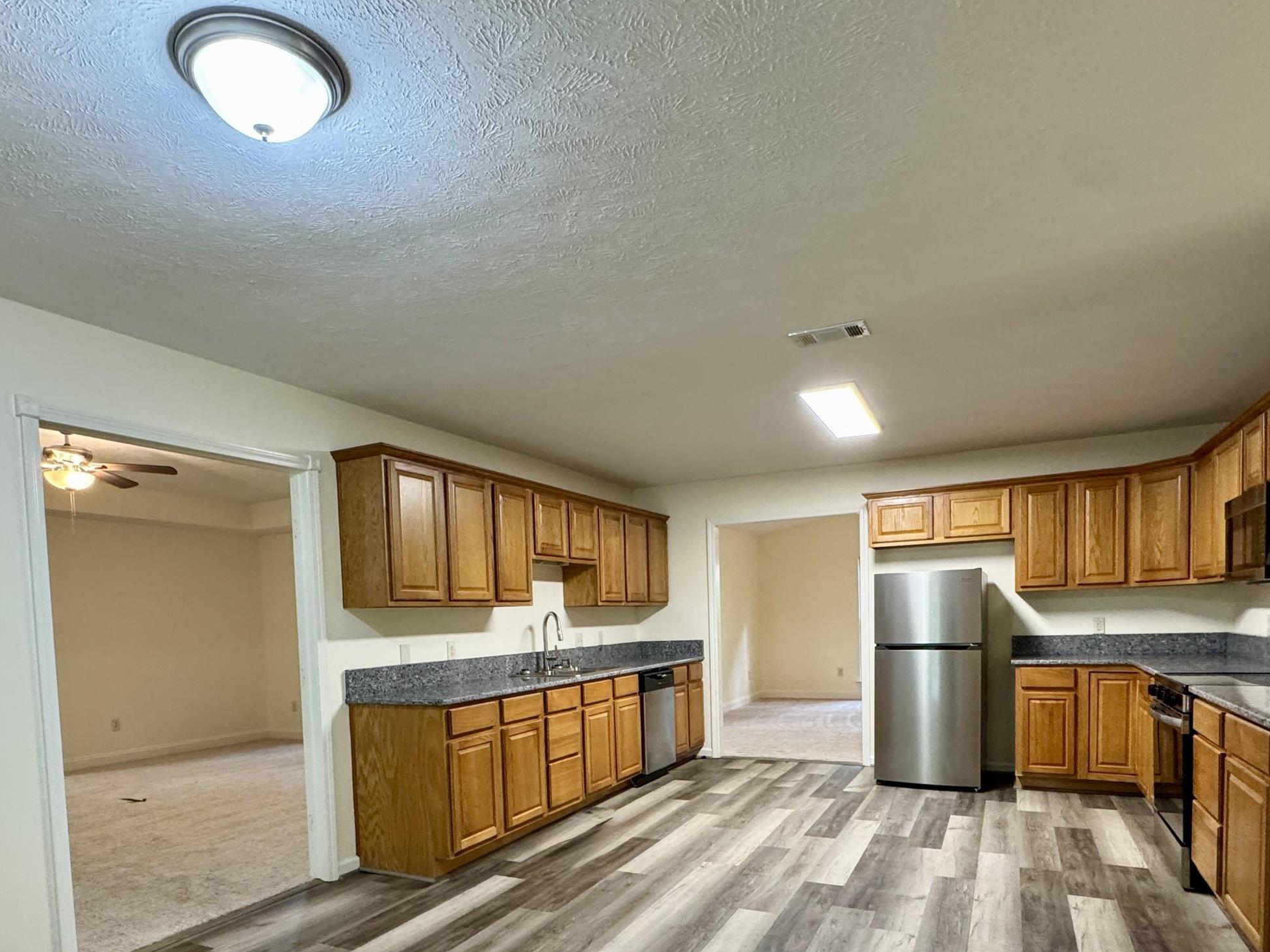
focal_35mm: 22
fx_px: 807
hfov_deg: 76.3
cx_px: 594
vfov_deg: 59.0
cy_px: 670
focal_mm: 2.22
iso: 400
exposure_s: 1/60
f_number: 2.2
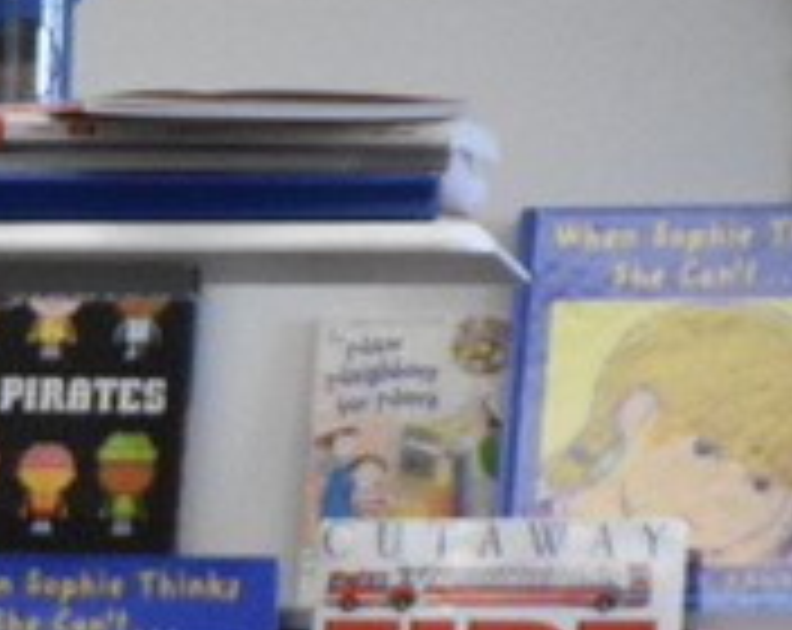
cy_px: 1325
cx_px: -1503
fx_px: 12676
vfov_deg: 2.8
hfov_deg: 3.5
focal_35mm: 542
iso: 4000
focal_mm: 66
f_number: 5
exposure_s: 1/500
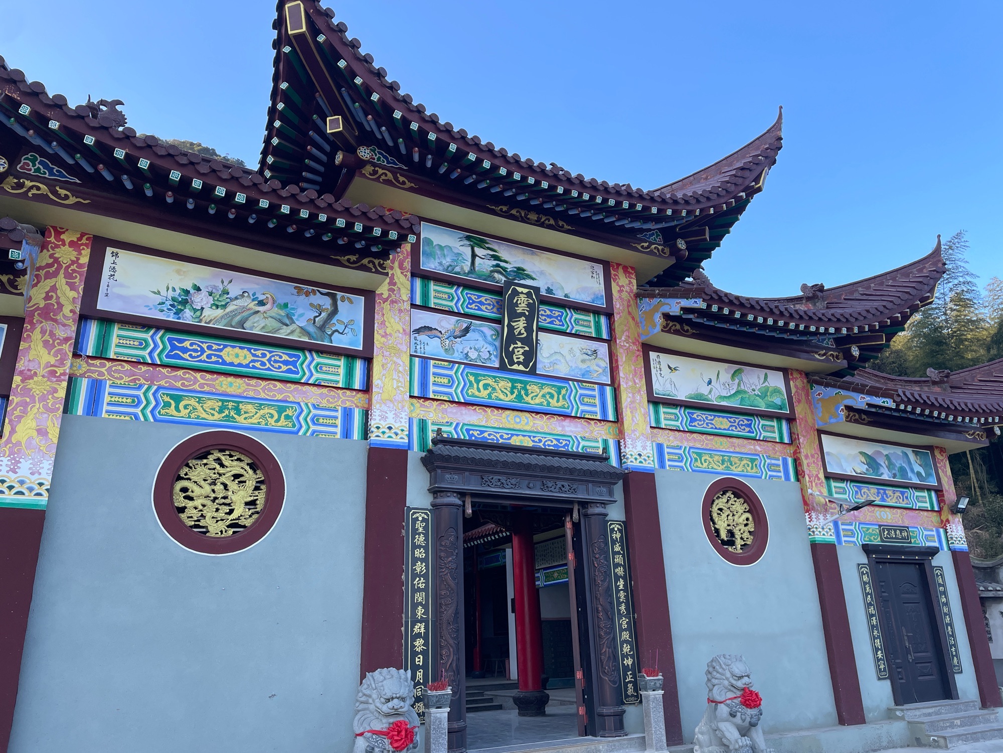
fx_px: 753
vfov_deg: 53.1
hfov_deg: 67.3
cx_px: 502
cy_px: 376
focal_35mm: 26
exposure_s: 1/955
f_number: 1.6
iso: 50
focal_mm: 4.2
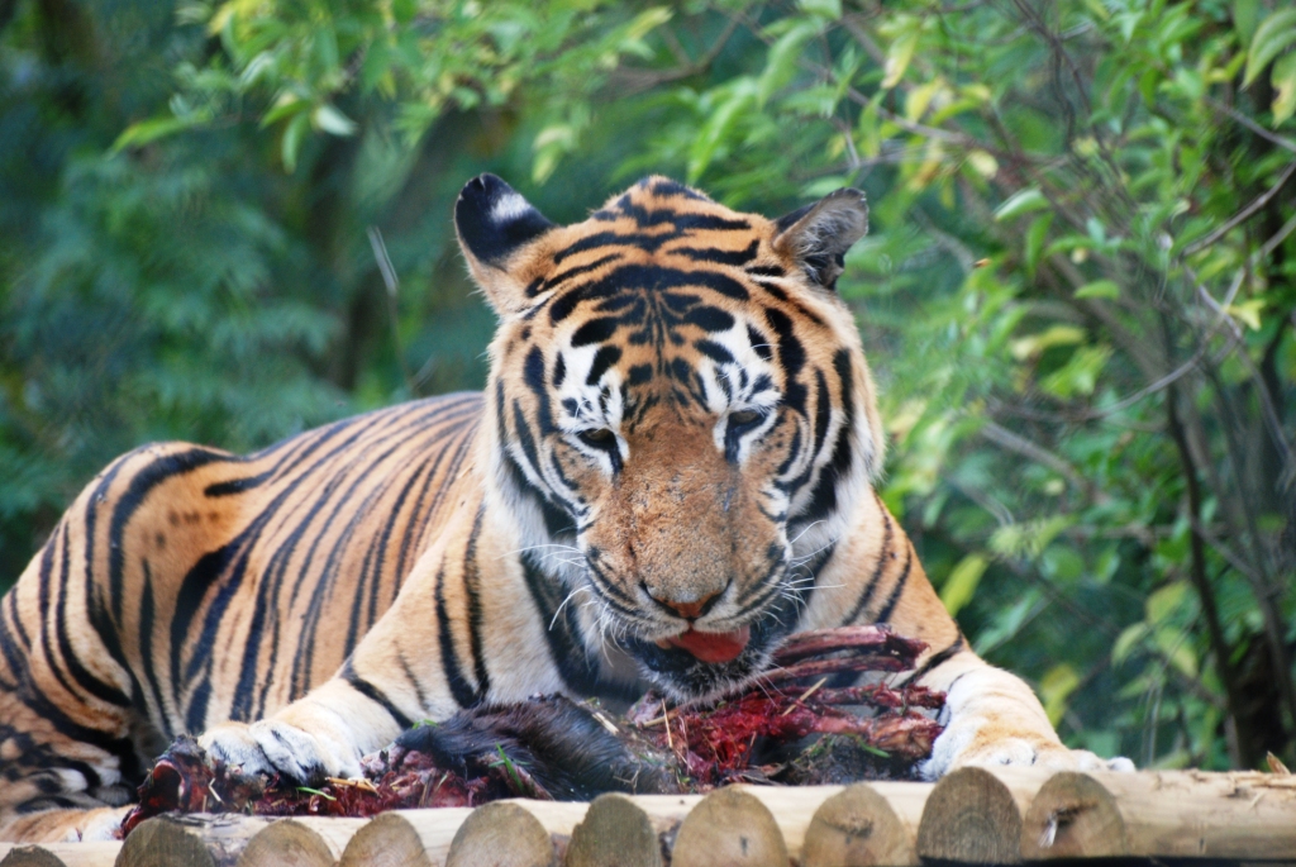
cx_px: 648
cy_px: 434
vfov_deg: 3.8
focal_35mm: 360
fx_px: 12973
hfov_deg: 5.7
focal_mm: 240
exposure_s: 1/200
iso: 400
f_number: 5.3
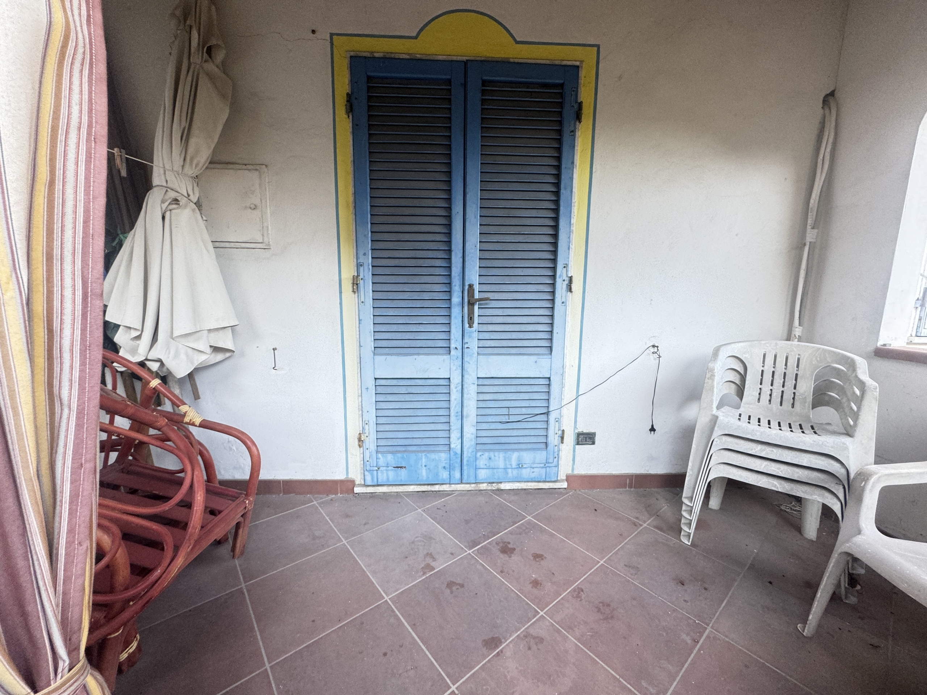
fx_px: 375
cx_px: 464
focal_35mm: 14
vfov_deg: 85.7
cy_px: 348
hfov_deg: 102.1
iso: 125
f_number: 2.2
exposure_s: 1/99
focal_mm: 2.22
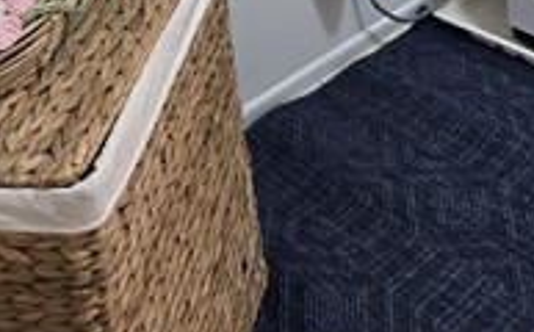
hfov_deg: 24.5
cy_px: -302
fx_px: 1177
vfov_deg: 13.9
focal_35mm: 81
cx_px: 526
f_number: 1.8
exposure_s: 1/120
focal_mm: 5.4
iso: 160
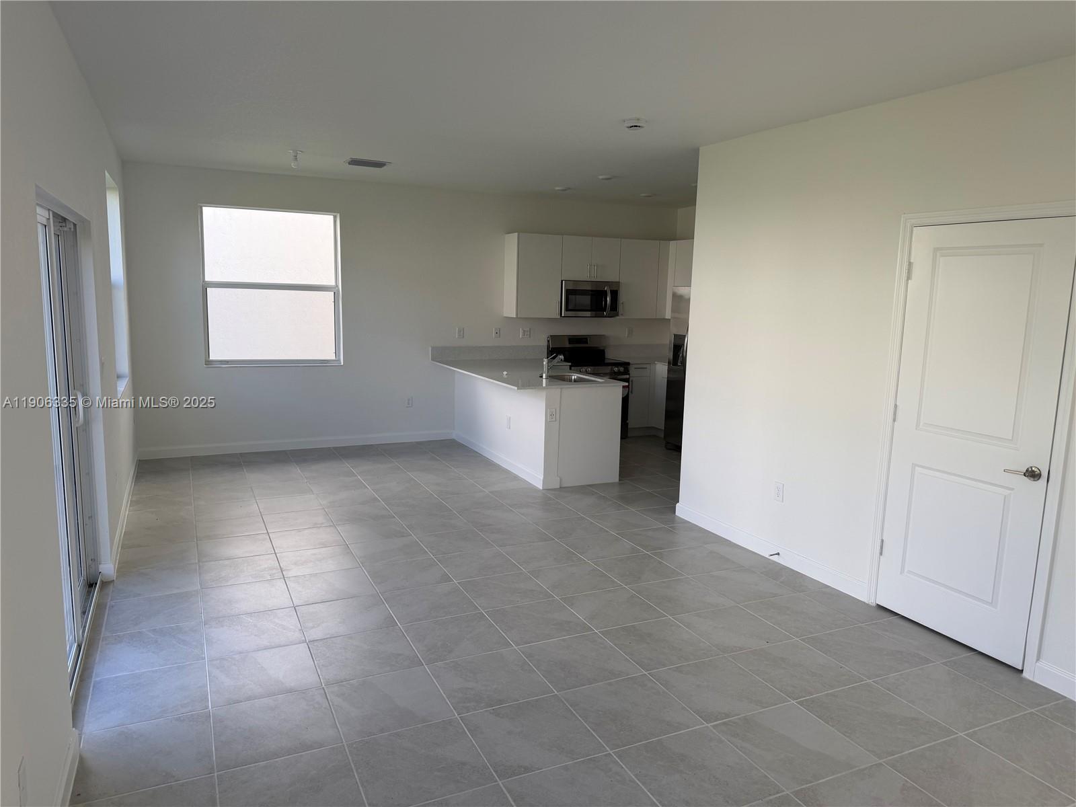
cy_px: 404
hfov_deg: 71.6
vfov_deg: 56.8
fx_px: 746
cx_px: 538
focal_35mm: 24
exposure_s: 1/182
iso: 64
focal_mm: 6.76
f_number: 1.78
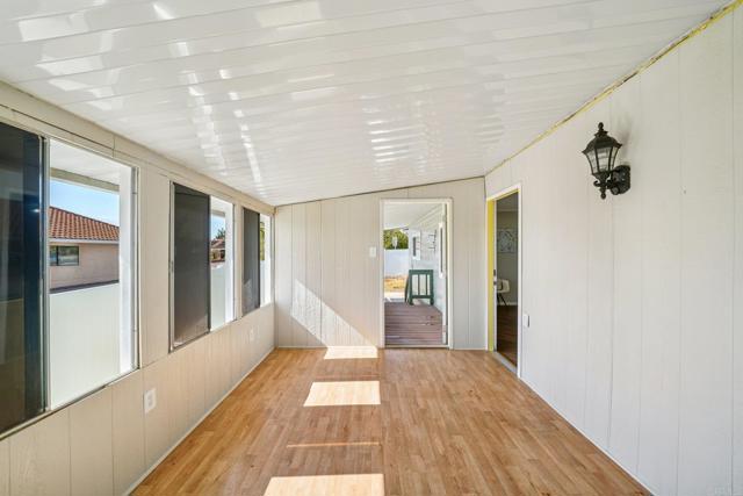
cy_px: 248
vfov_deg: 85.5
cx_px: 372
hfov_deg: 108.3
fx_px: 268
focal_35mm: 13
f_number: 9
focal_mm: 13
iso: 100
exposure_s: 1/50
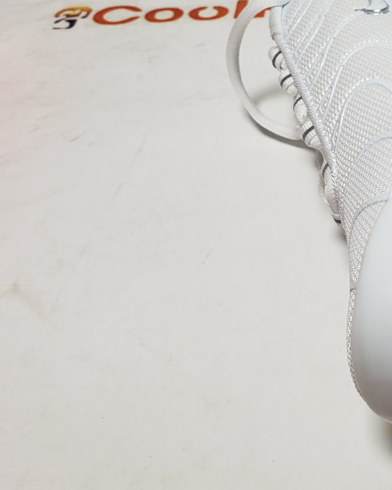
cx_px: 438
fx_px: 812
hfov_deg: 25.1
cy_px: 105
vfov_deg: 32.7
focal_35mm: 56
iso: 50
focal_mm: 4.3
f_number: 2.4
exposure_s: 1/352
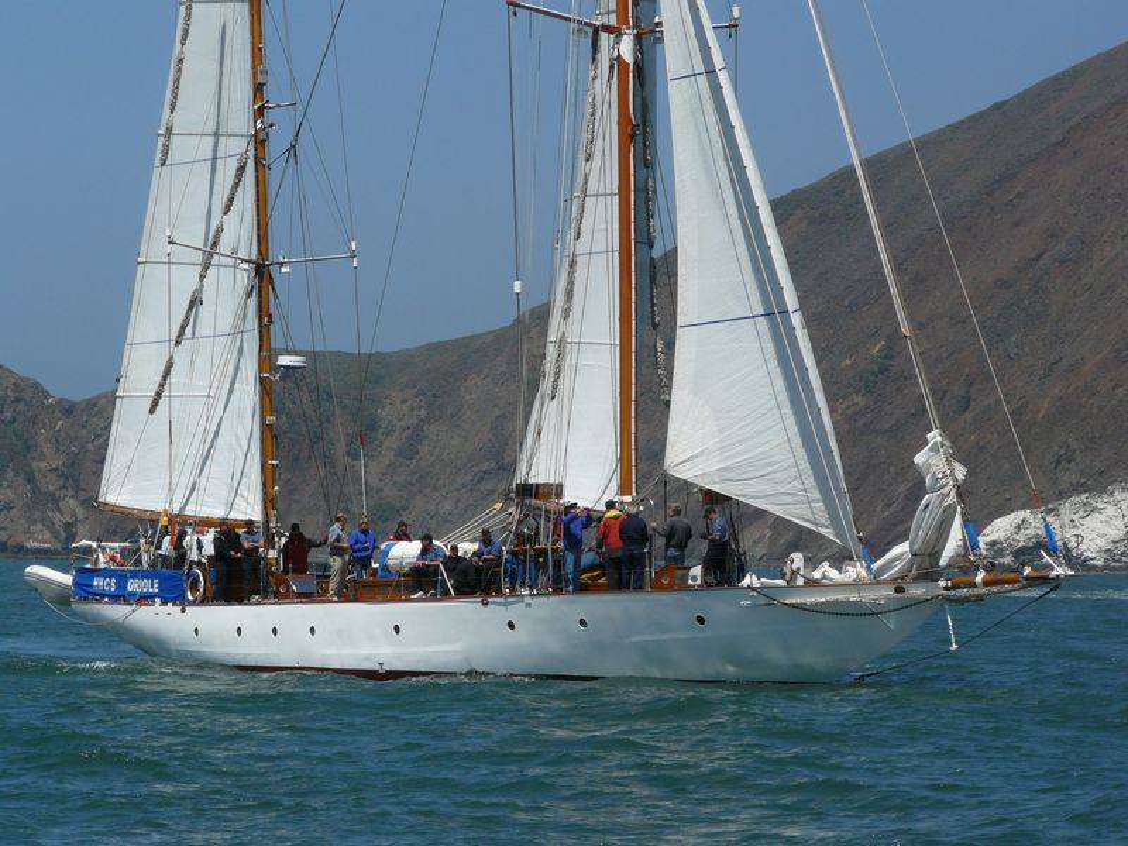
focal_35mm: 164
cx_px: 564
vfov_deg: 9.1
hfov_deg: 12.0
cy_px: 423
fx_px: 5344
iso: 100
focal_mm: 27.4
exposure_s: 1/800
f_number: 5.6
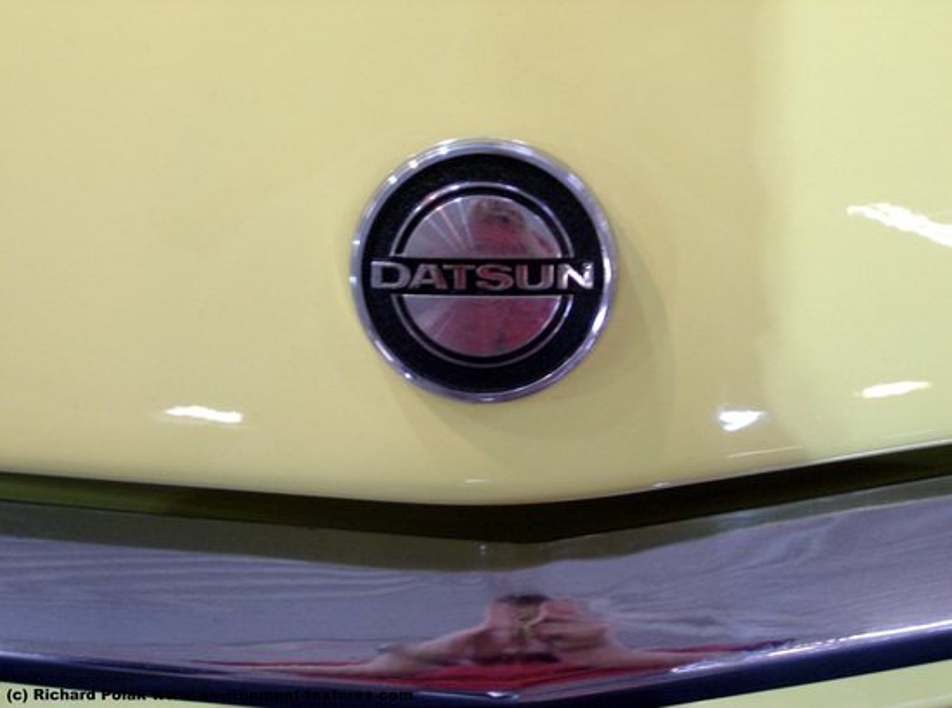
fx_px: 3071
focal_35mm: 112
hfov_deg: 17.6
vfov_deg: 13.2
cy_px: 354
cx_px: 476
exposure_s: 1/40
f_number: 4.8
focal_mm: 22.8
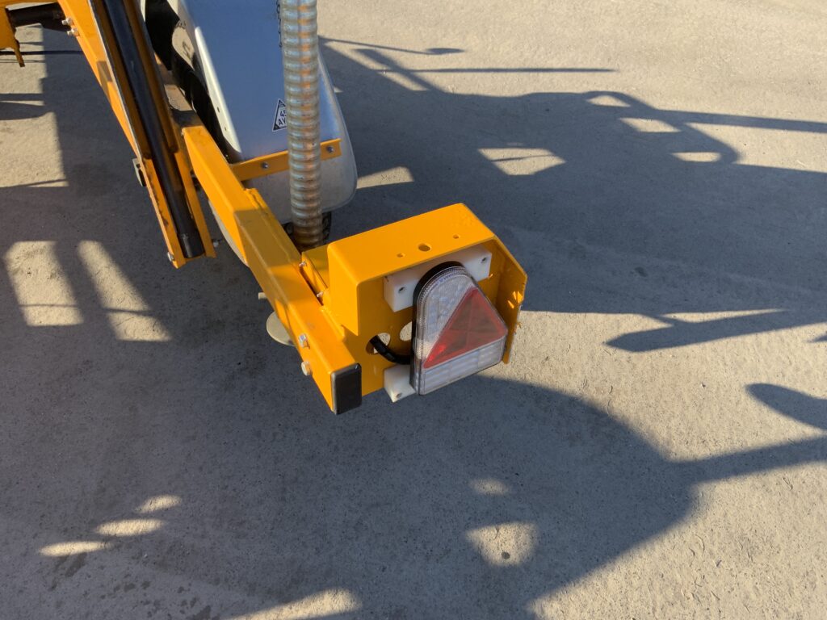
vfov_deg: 48.2
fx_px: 693
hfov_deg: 61.7
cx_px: 414
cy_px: 310
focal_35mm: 29
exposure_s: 1/519
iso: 16
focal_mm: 3
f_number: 1.8
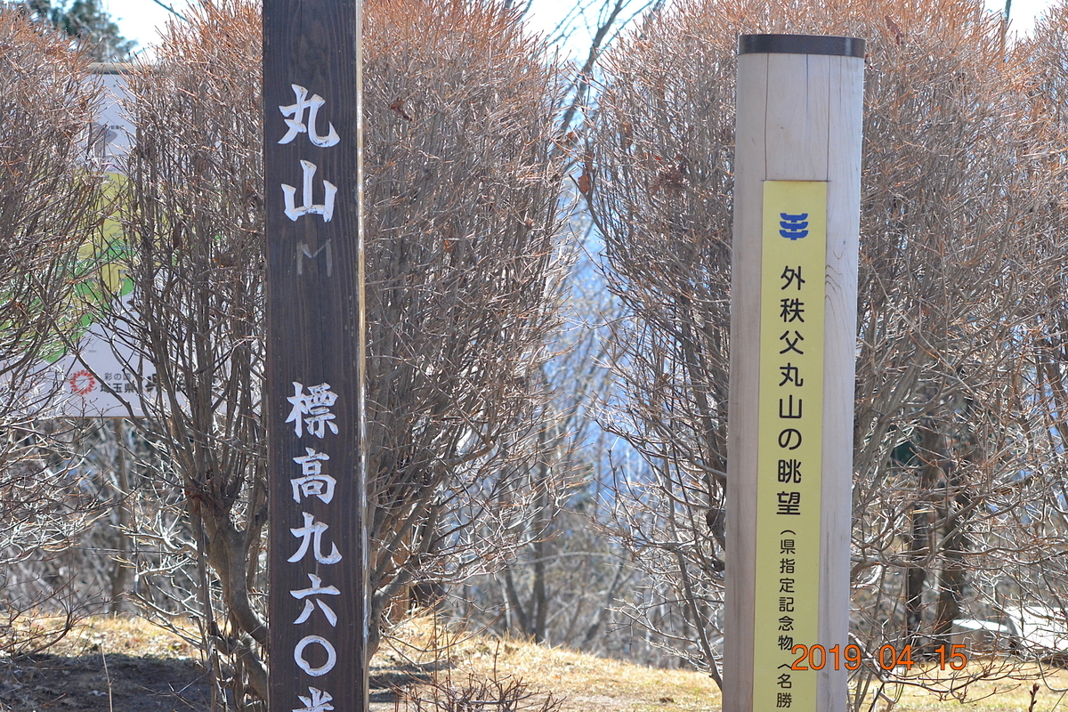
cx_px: 534
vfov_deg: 13.0
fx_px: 3115
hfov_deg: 19.5
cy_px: 356
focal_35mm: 105
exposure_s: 1/1000
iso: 1600
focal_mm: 70
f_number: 8
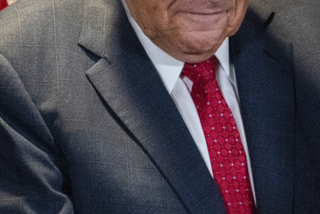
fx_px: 2791
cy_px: 144
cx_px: 526
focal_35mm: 314
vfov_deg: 4.4
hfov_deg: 6.5
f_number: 10
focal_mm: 83
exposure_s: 1/250
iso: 12800
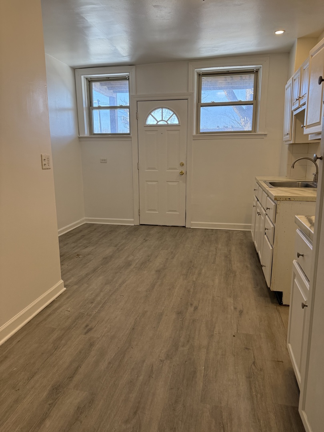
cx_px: 162
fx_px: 300
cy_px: 216
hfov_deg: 56.8
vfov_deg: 71.6
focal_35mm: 24
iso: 160
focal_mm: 6.76
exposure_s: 1/238
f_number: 1.78
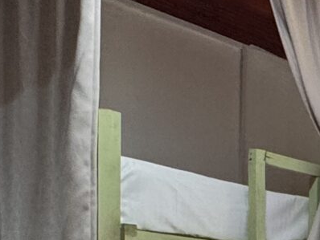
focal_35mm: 90
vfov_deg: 15.0
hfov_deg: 20.1
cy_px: 383
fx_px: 832
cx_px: 402
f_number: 2.2
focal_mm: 2.22
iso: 250
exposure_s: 1/99
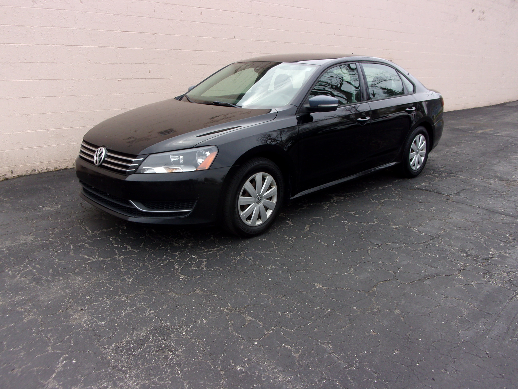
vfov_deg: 49.7
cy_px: 194
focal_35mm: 28
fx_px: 419
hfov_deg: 63.4
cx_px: 259
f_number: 10.8
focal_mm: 5.1
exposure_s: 1/40
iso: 80
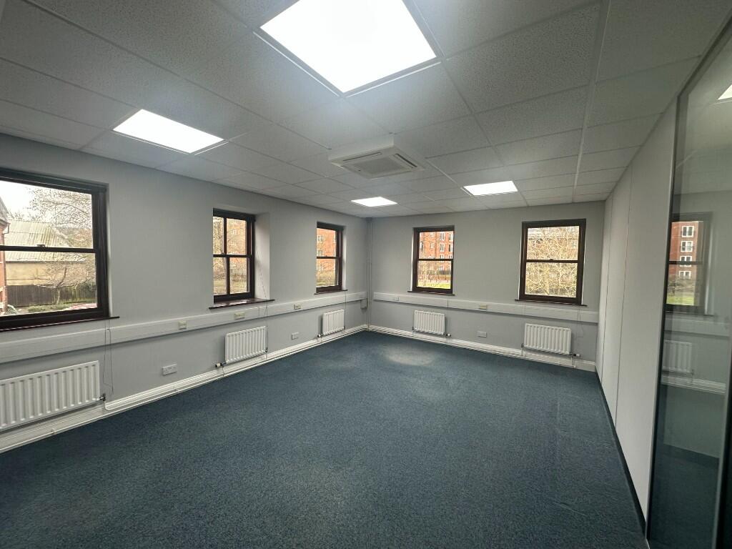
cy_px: 274
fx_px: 296
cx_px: 366
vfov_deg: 85.7
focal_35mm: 14
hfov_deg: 102.1
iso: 125
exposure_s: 1/100
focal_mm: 2.22
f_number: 2.2
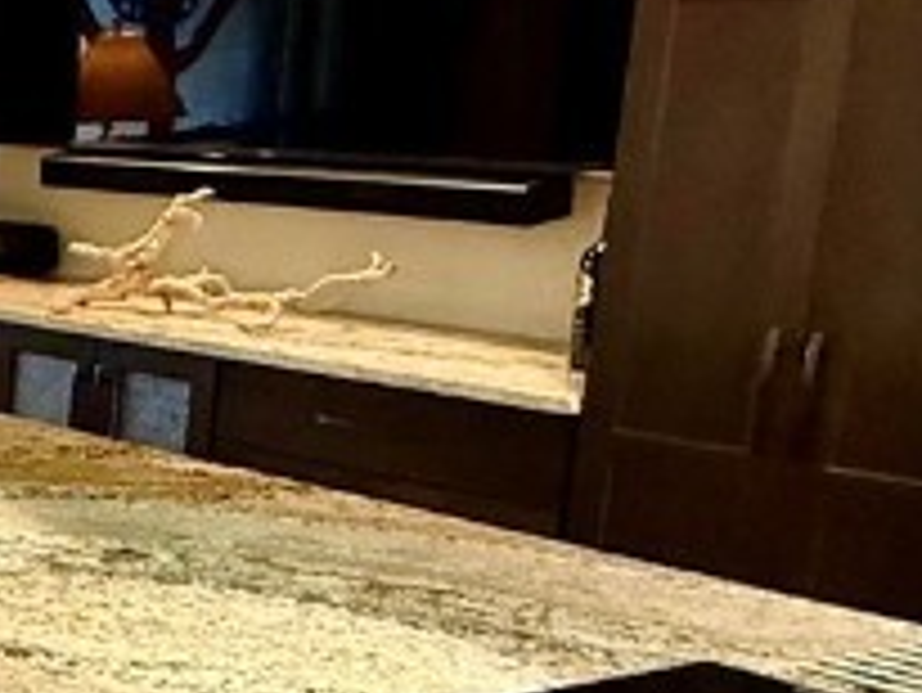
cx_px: -724
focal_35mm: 70
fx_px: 1866
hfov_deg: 20.2
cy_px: 432
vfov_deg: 21.0
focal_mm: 2.22
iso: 320
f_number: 2.2
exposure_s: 1/60
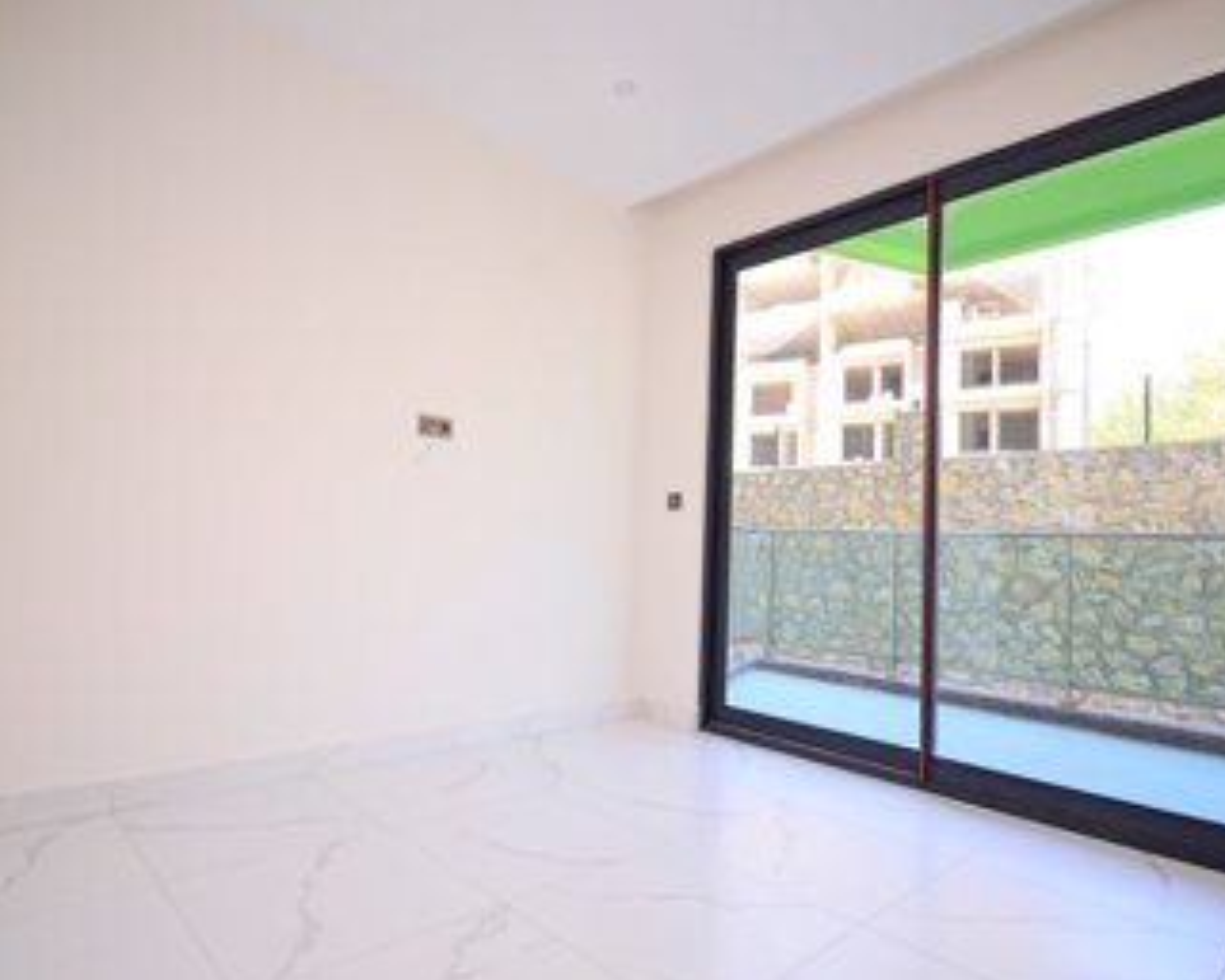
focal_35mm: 21
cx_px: 603
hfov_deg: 77.6
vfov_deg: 65.6
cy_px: 496
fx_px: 762
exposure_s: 1/125
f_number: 5.6
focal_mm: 12
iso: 320
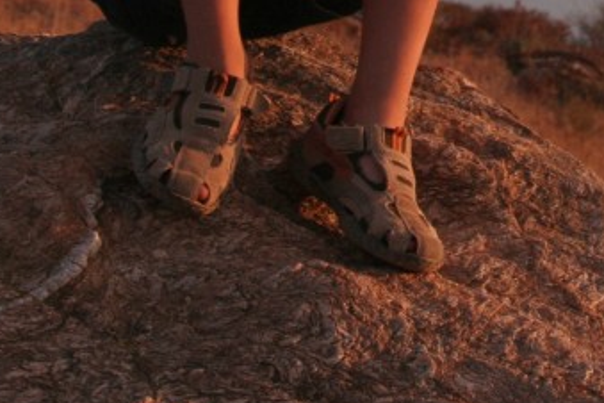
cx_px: 629
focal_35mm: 198
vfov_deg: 6.8
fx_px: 3322
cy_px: -202
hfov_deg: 10.3
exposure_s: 1/100
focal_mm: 35
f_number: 10
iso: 400
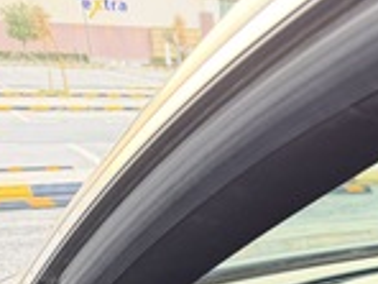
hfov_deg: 22.3
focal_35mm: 74
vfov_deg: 17.9
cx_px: 545
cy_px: 421
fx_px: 808
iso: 500
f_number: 1.78
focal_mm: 6.76
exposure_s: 1/60
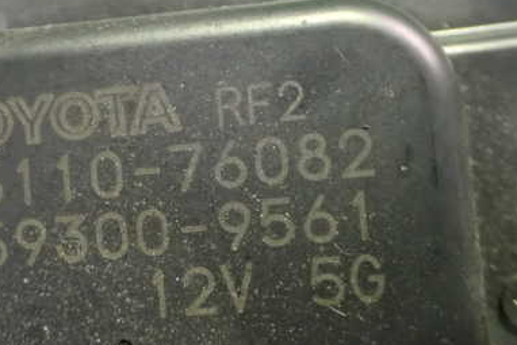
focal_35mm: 49
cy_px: 147
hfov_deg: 39.9
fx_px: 704
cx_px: 181
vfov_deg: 27.5
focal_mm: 5.4
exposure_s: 1/30
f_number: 2.3
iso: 1600
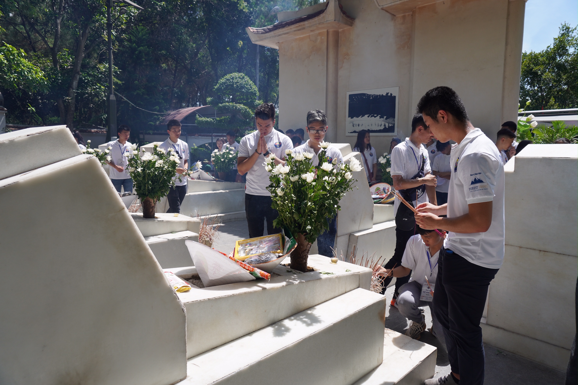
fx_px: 385
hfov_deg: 73.7
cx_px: 289
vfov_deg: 53.1
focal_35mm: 24
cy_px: 192
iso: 100
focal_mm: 16
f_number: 4.5
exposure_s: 1/640
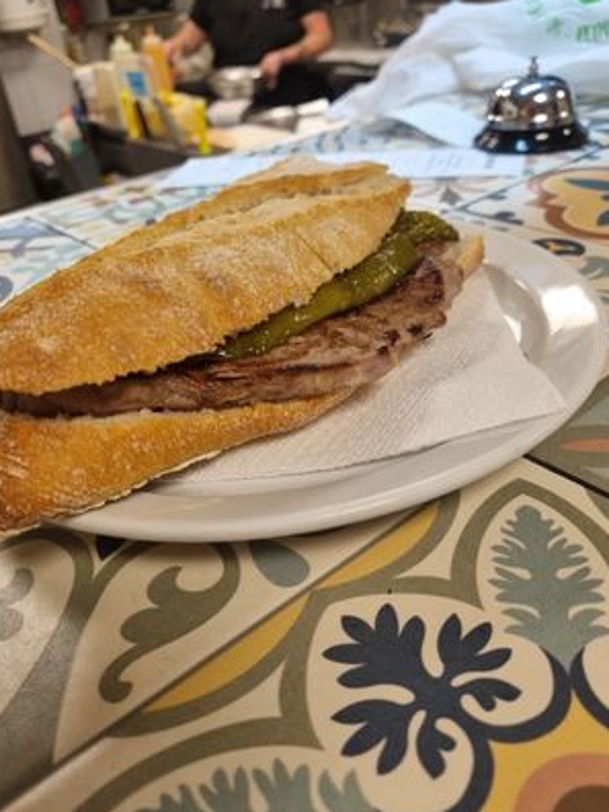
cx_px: 318
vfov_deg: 63.4
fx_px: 657
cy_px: 410
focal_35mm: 28
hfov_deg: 49.7
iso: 200
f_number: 1.8
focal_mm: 5.4
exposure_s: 1/100
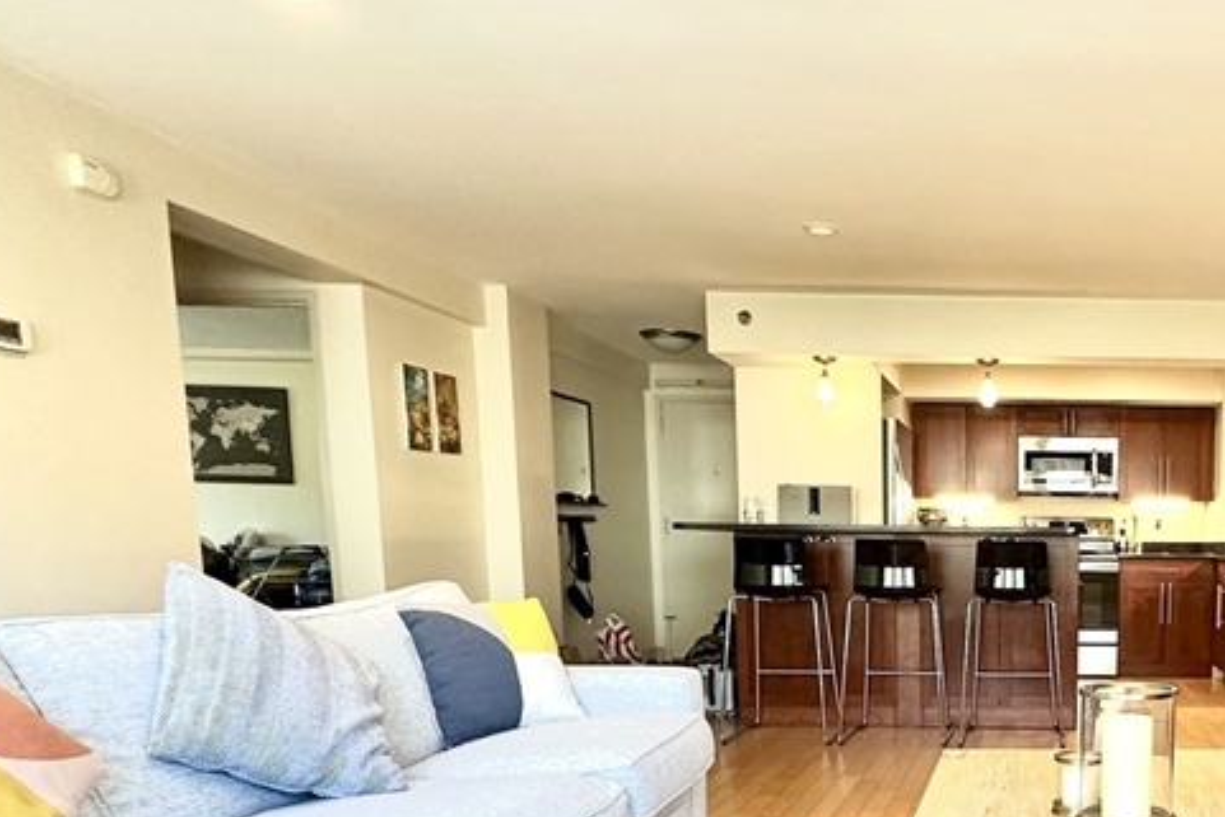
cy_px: 685
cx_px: 1067
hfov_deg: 53.8
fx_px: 1055
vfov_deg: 40.1
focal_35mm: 31
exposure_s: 1/120
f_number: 2.2
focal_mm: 2.22
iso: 320
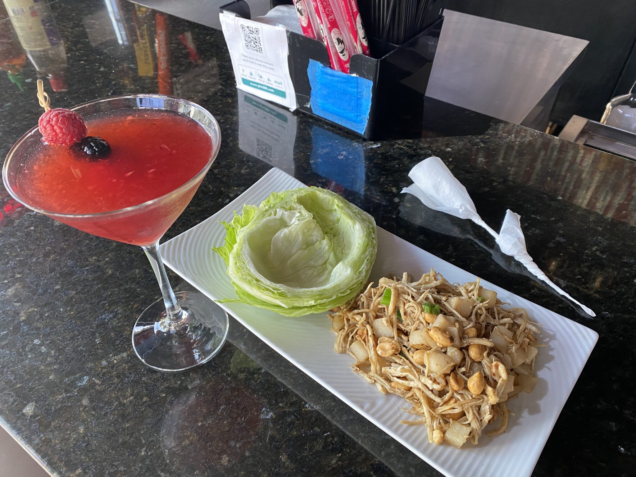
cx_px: 318
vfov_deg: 53.1
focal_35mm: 26
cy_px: 238
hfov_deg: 67.3
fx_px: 478
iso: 125
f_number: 1.8
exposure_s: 1/60
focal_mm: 4.25
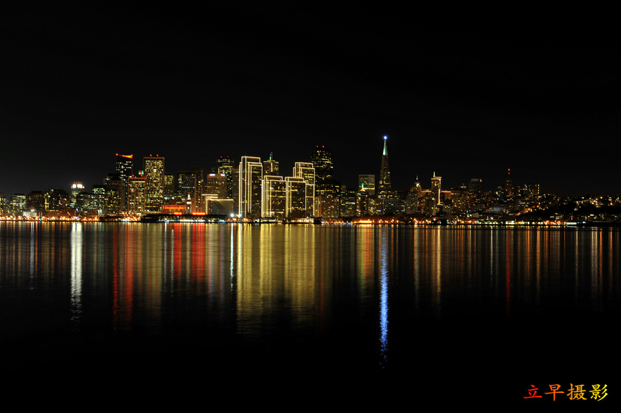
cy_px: 206
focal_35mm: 70
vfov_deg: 19.4
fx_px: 1207
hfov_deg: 28.9
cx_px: 310
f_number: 8
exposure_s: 13
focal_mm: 70
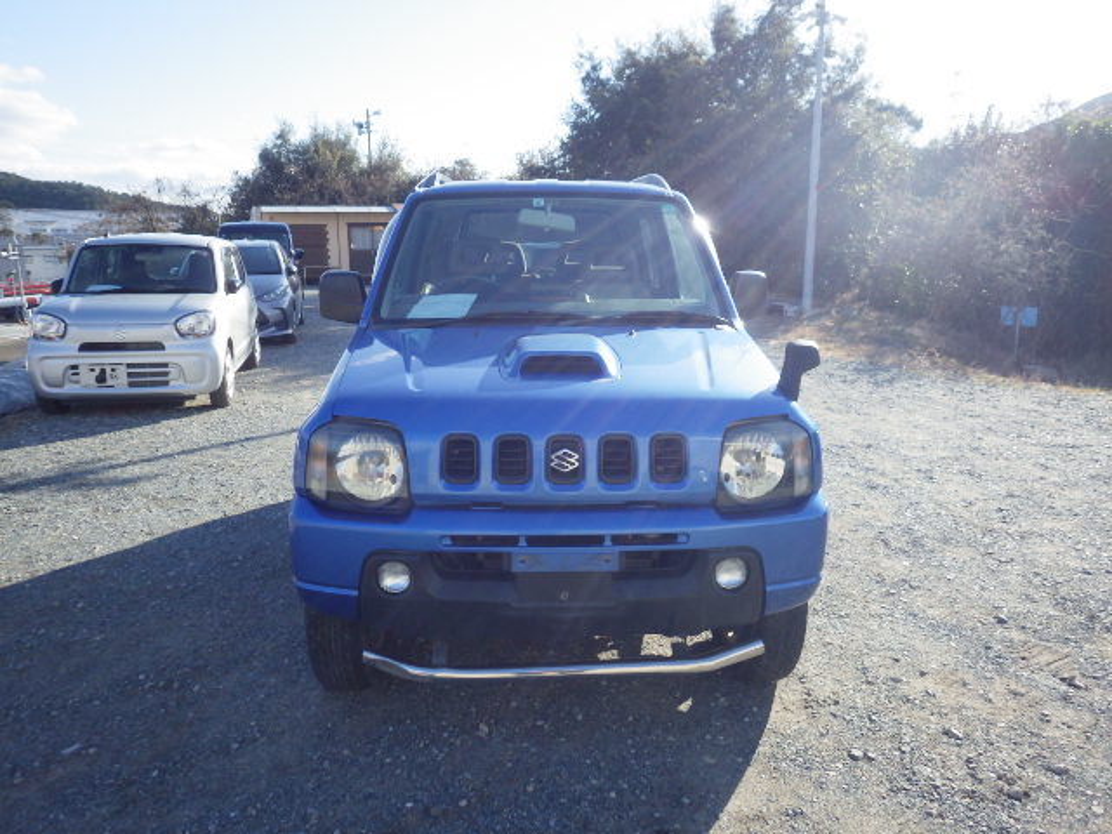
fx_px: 803
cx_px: 556
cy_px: 417
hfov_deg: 69.4
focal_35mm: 25
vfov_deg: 54.9
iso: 250
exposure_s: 1/1250
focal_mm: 4.5
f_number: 2.8
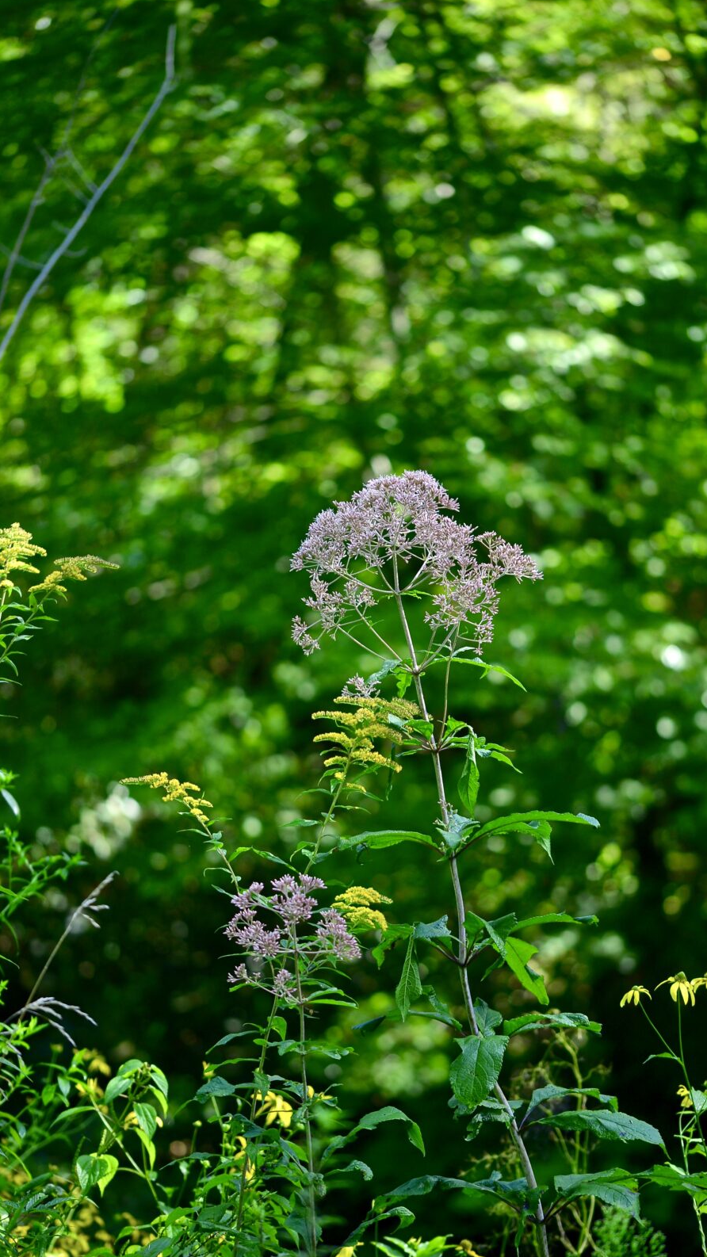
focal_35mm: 125
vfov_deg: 17.2
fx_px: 4166
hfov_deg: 9.7
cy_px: 692
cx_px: 411
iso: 250
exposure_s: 1/500
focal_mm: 105
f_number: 2.8
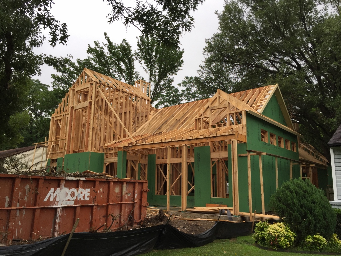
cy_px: 128
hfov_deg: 61.7
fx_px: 286
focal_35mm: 29
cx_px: 170
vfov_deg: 48.2
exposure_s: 1/732
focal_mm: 4.15
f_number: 2.2
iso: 32
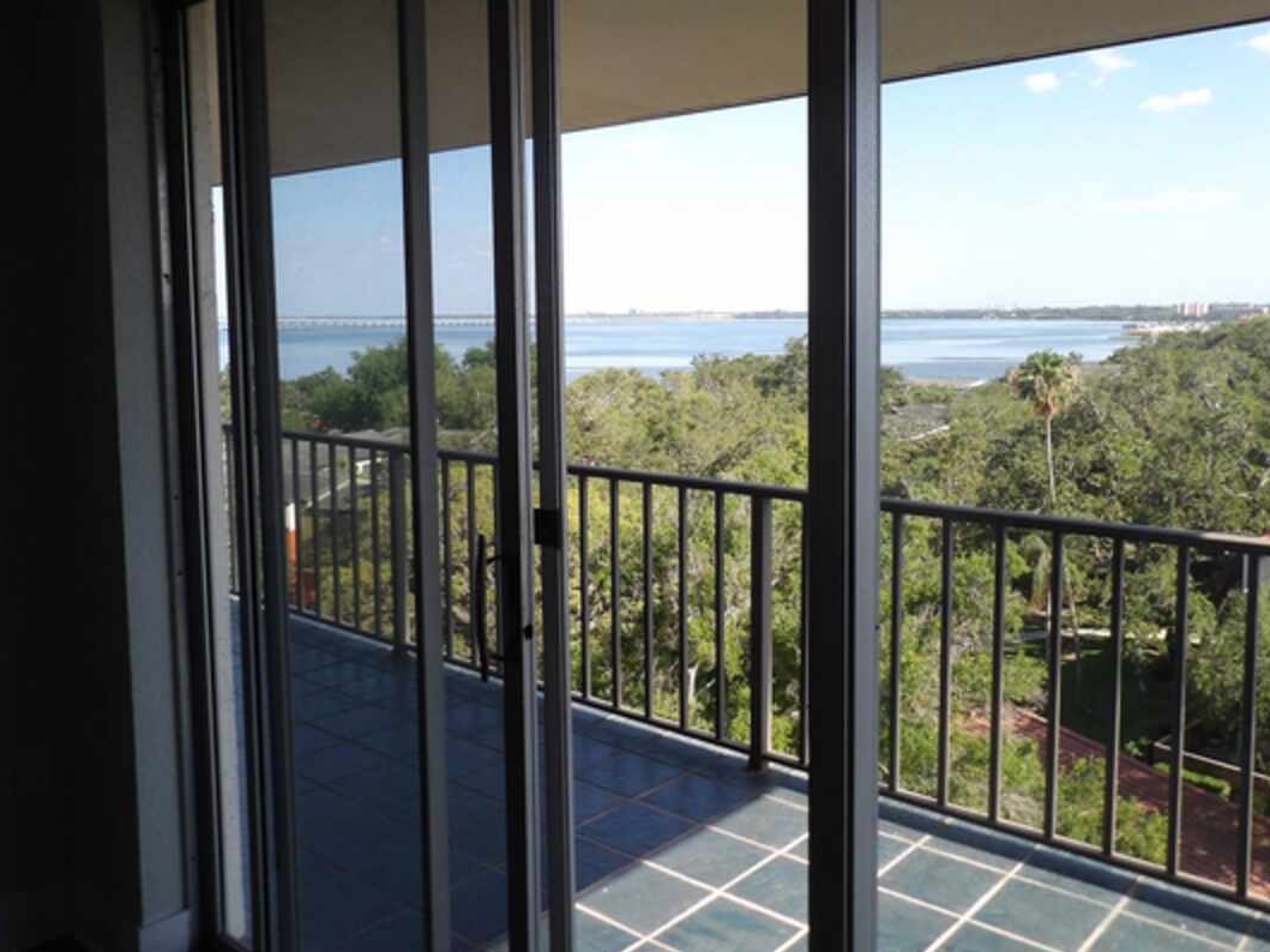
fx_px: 1064
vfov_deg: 48.1
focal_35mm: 29
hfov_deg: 61.5
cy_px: 412
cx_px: 698
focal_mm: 4.3
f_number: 3.2
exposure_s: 1/485
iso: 100
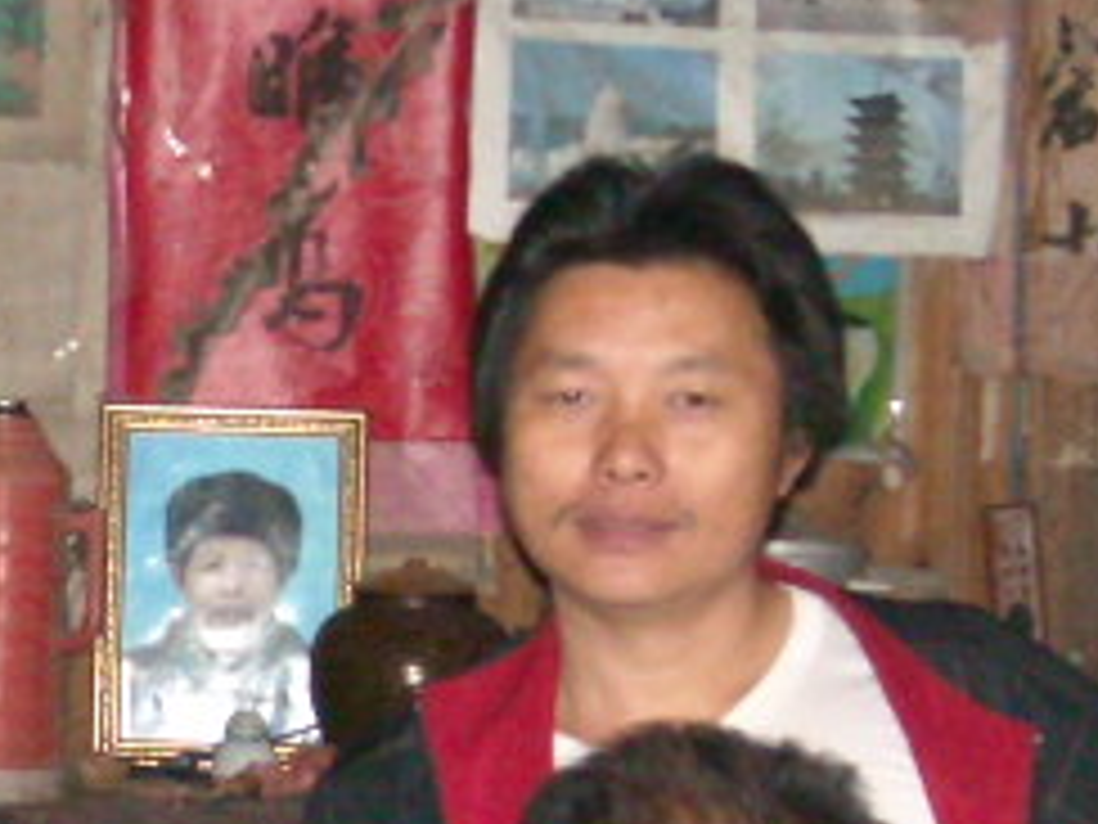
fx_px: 4663
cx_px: -22
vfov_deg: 10.0
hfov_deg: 13.2
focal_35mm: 147
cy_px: 819
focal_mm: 5.7
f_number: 2.8
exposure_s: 1/60
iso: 518
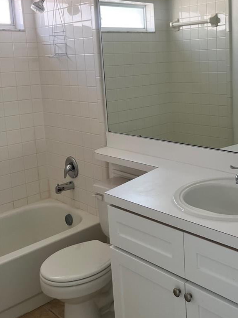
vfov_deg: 45.0
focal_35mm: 41
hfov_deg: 34.2
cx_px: 186
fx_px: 376
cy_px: 104
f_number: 1.6
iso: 64
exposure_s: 1/153
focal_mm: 5.1
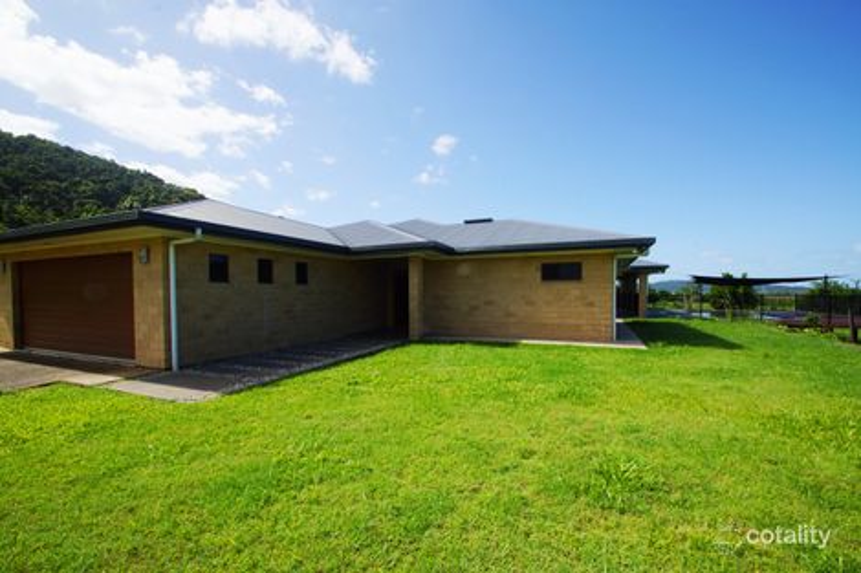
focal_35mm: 15
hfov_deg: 100.4
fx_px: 359
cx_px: 430
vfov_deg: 77.3
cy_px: 286
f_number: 13
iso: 100
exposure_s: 1/90
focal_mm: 10
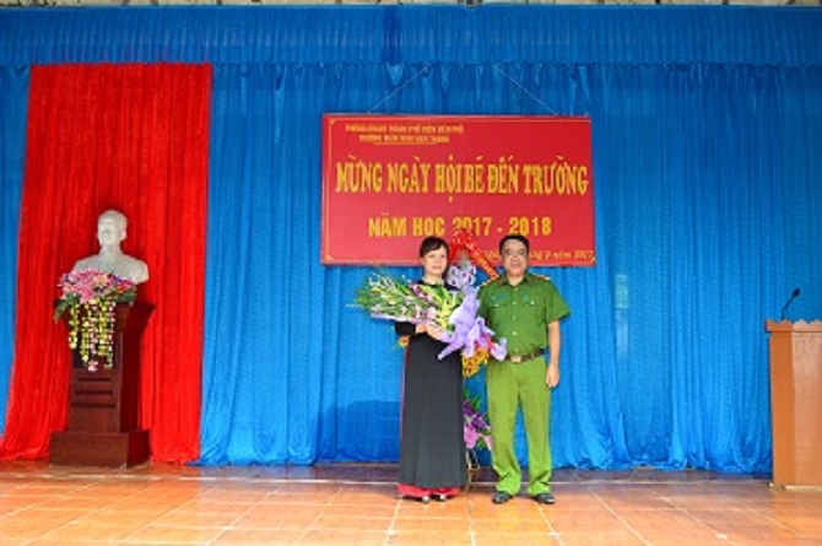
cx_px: 411
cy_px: 273
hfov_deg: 46.4
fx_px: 958
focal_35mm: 42
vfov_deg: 31.8
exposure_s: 1/80
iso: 200
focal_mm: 28
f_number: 5
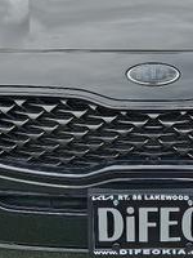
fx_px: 468
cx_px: 157
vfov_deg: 30.5
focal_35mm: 63
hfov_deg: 22.9
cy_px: 90
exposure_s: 1/222
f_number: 1.8
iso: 25
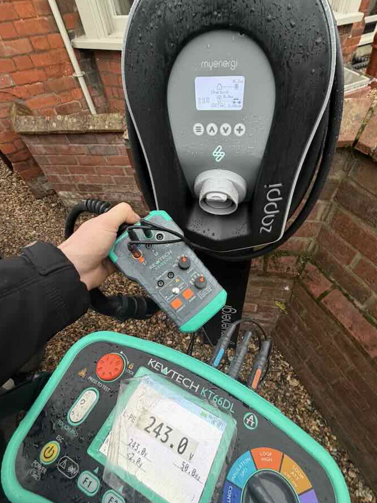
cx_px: 200
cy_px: 273
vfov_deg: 94.3
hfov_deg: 78.0
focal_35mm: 16
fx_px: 232
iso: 250
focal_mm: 2.22
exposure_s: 1/70
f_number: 2.2
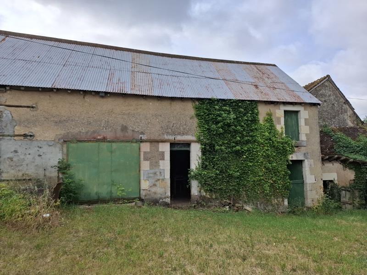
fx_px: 244
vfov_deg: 58.9
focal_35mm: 23
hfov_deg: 73.9
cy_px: 138
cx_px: 184
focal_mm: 5.54
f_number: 1.8
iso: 50
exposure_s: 1/1252
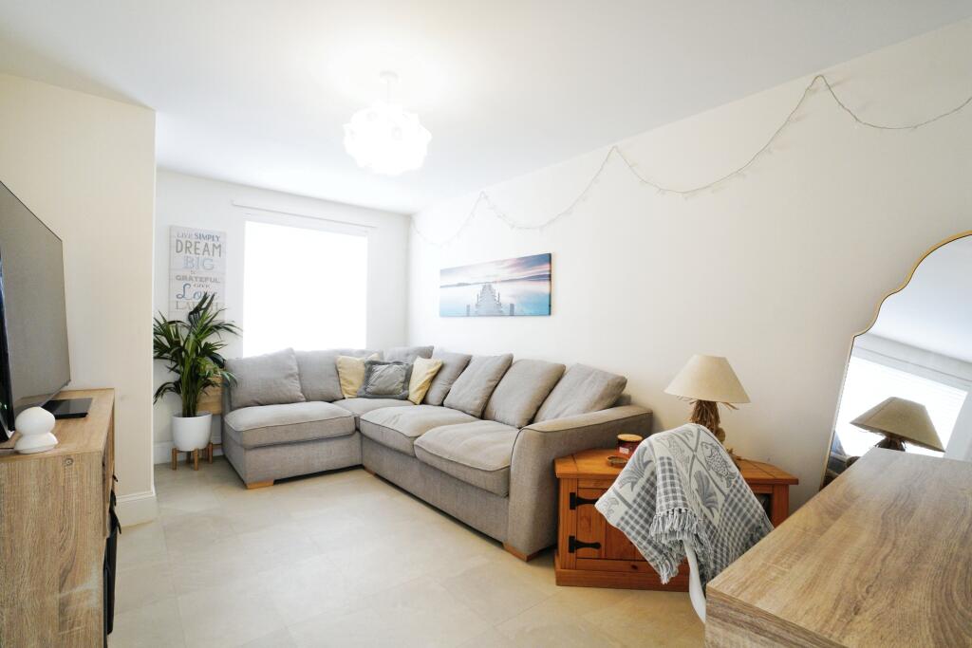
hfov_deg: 96.7
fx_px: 432
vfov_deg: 73.8
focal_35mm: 16
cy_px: 324
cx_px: 486
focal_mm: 16
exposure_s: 1/15
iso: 2000
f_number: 9
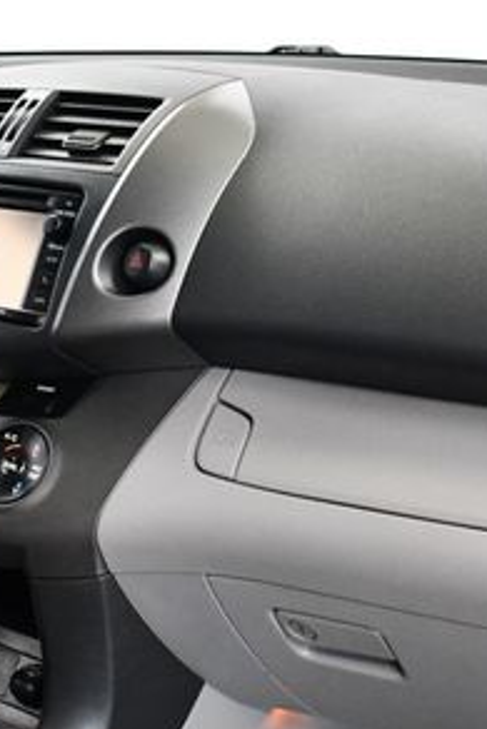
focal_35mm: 79
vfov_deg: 25.7
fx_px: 1601
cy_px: 332
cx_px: 122
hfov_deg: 17.2
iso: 2800
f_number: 3.5
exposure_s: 1/125
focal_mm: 18
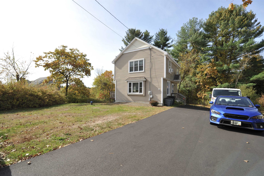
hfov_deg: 100.4
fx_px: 110
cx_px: 132
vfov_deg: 77.2
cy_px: 88
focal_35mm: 15
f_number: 7.1
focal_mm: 15
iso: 200
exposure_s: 1/320
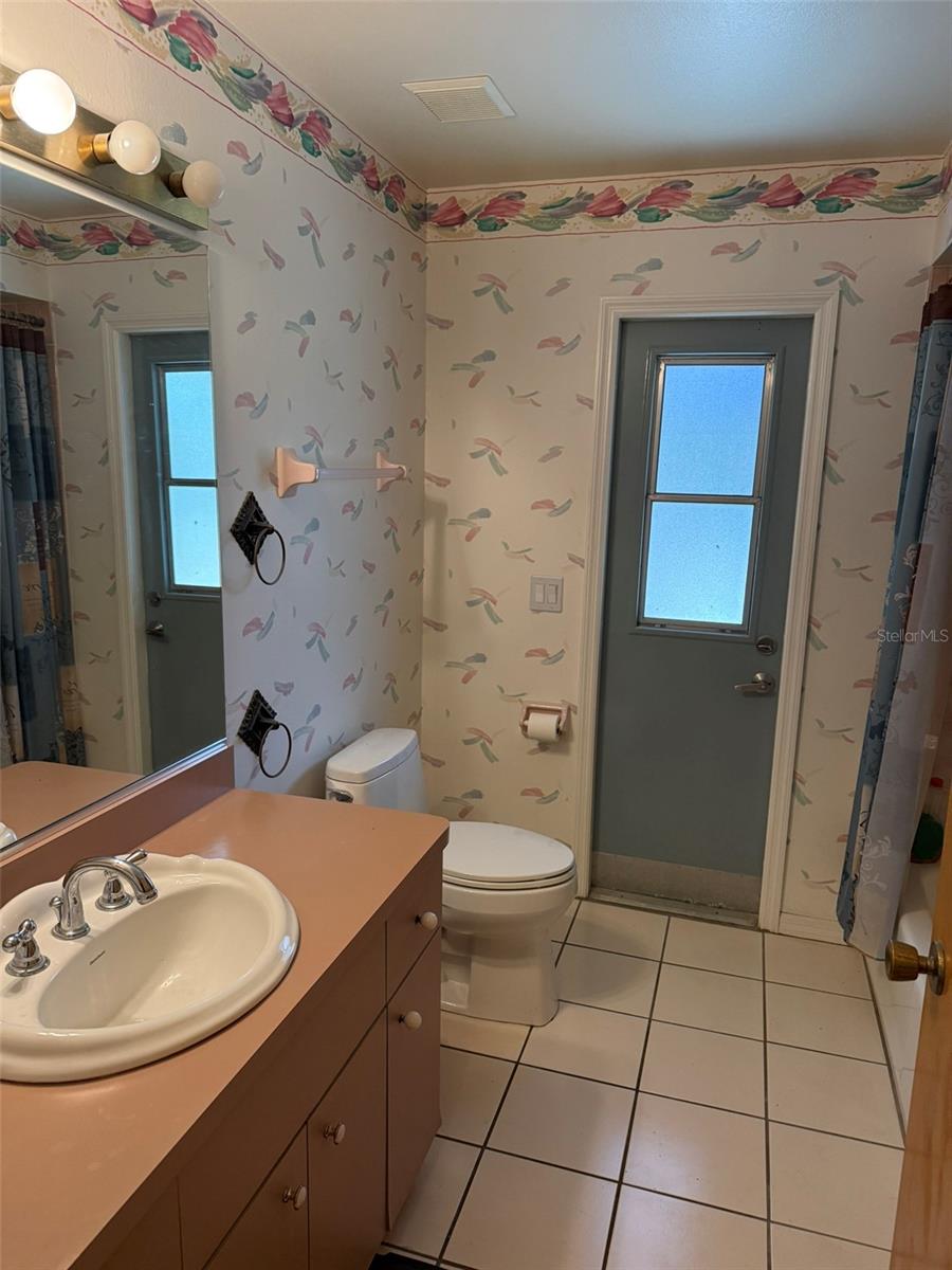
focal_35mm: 24
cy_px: 635
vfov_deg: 71.6
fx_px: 880
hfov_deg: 56.8
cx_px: 476
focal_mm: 6.76
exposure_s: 1/120
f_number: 1.78
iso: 400
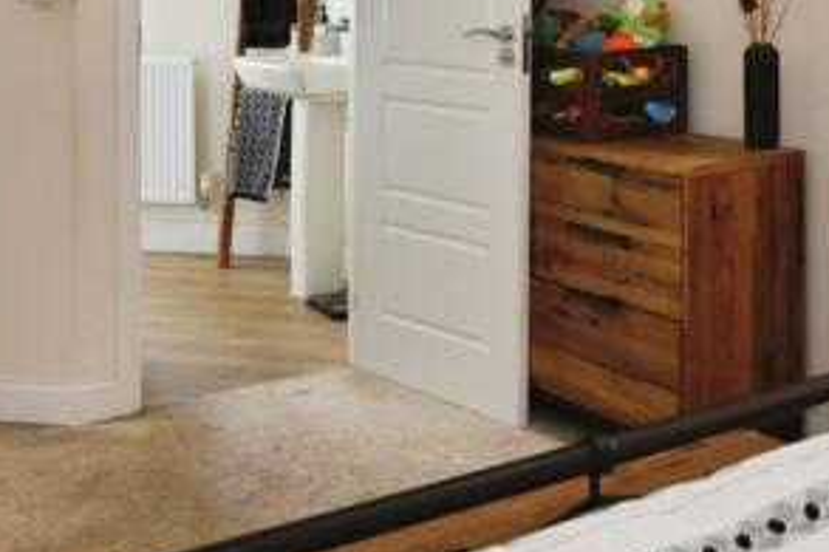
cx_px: 467
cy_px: -33
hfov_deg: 35.6
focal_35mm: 56
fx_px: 1289
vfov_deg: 22.9
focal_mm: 16
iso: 400
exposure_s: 1/20
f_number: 7.1
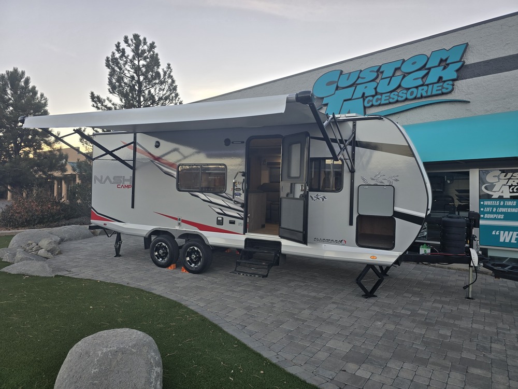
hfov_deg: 73.9
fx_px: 344
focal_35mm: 23
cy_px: 194
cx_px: 259
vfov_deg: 58.9
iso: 32
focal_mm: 6.3
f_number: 1.7
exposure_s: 1/180
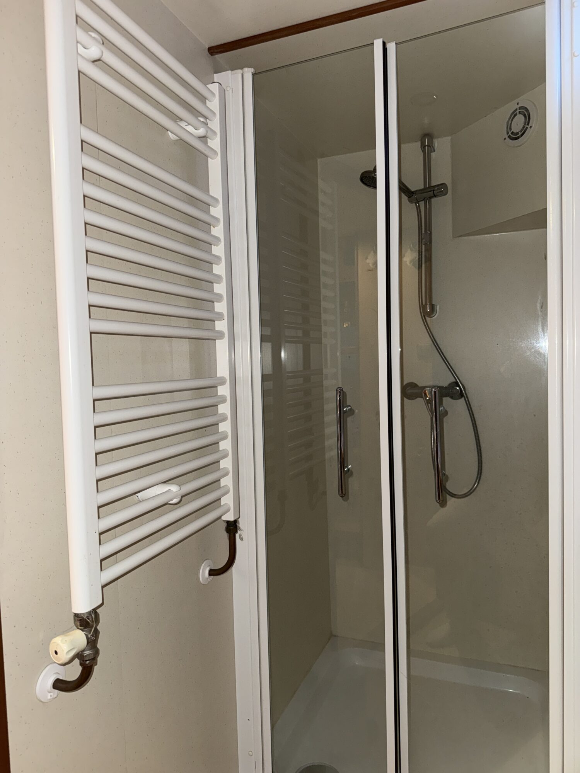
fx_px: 536
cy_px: 386
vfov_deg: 71.6
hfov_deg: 56.8
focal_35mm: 24
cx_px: 290
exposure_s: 1/5
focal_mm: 6.76
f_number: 1.78
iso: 100
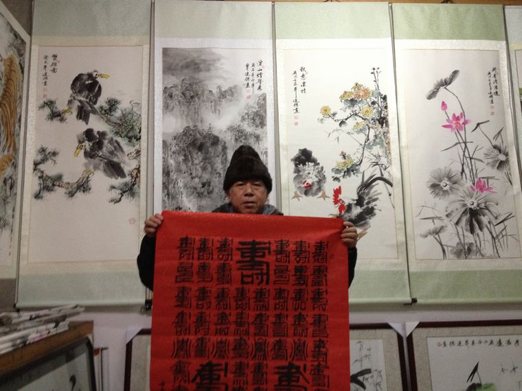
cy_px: 196
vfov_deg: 40.7
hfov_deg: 52.6
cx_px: 261
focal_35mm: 35
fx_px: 528
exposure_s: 1/20
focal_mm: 4.28
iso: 250
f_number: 2.4
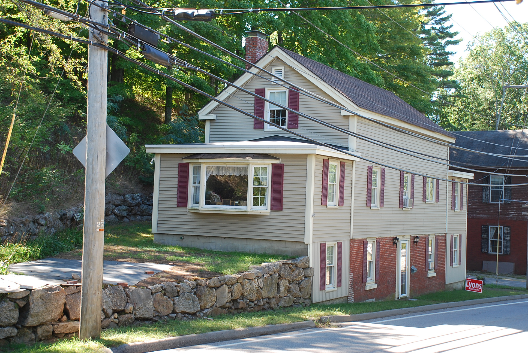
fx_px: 771
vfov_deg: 25.8
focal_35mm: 52
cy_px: 176
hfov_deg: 37.8
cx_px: 264
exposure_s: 1/100
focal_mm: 35
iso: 200
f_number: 5
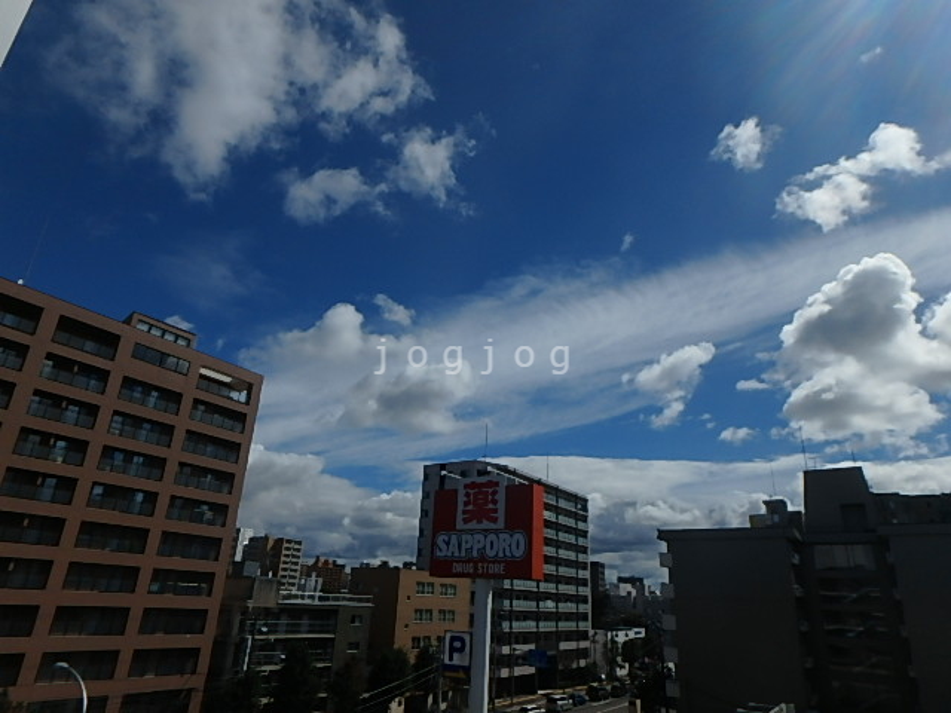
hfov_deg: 79.0
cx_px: 476
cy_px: 356
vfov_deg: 63.4
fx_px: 577
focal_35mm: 21
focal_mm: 3.7
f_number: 6
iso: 125
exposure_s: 1/2000
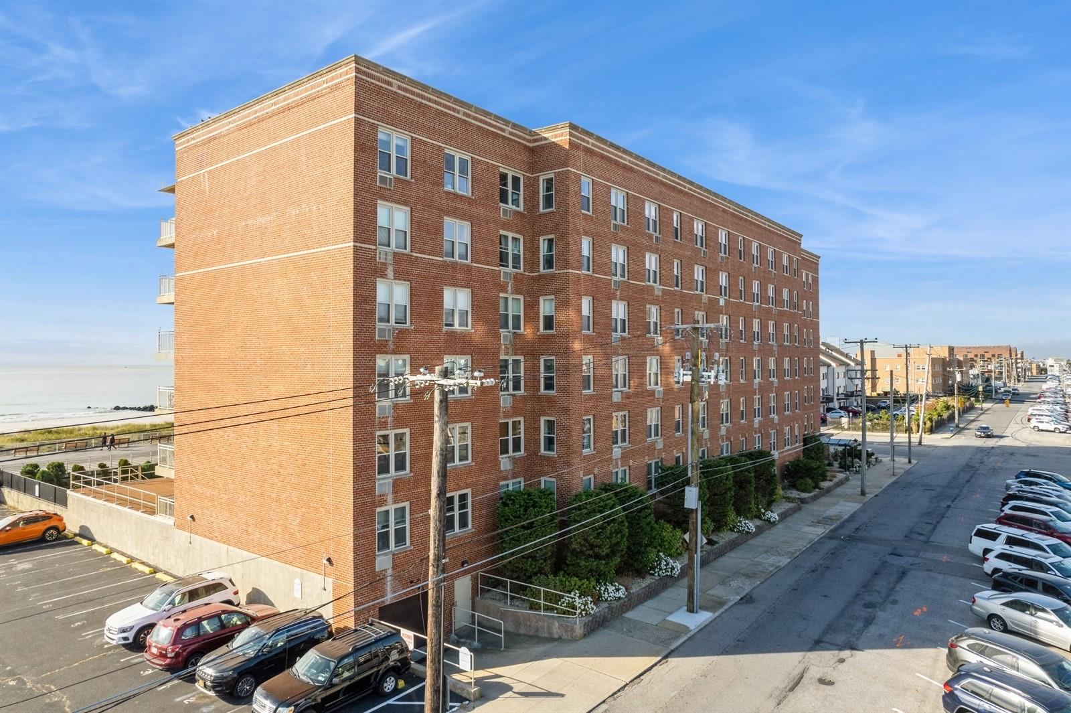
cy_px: 356
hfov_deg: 78.6
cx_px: 536
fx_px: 654
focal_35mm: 22
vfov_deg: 57.2
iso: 100
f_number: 2.4
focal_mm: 8.38
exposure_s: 1/1500
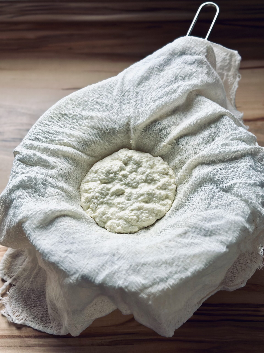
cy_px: 176
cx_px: 132
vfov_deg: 39.7
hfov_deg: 30.3
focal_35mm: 48
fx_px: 488
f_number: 1.78
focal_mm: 6.86
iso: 80
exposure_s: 1/184
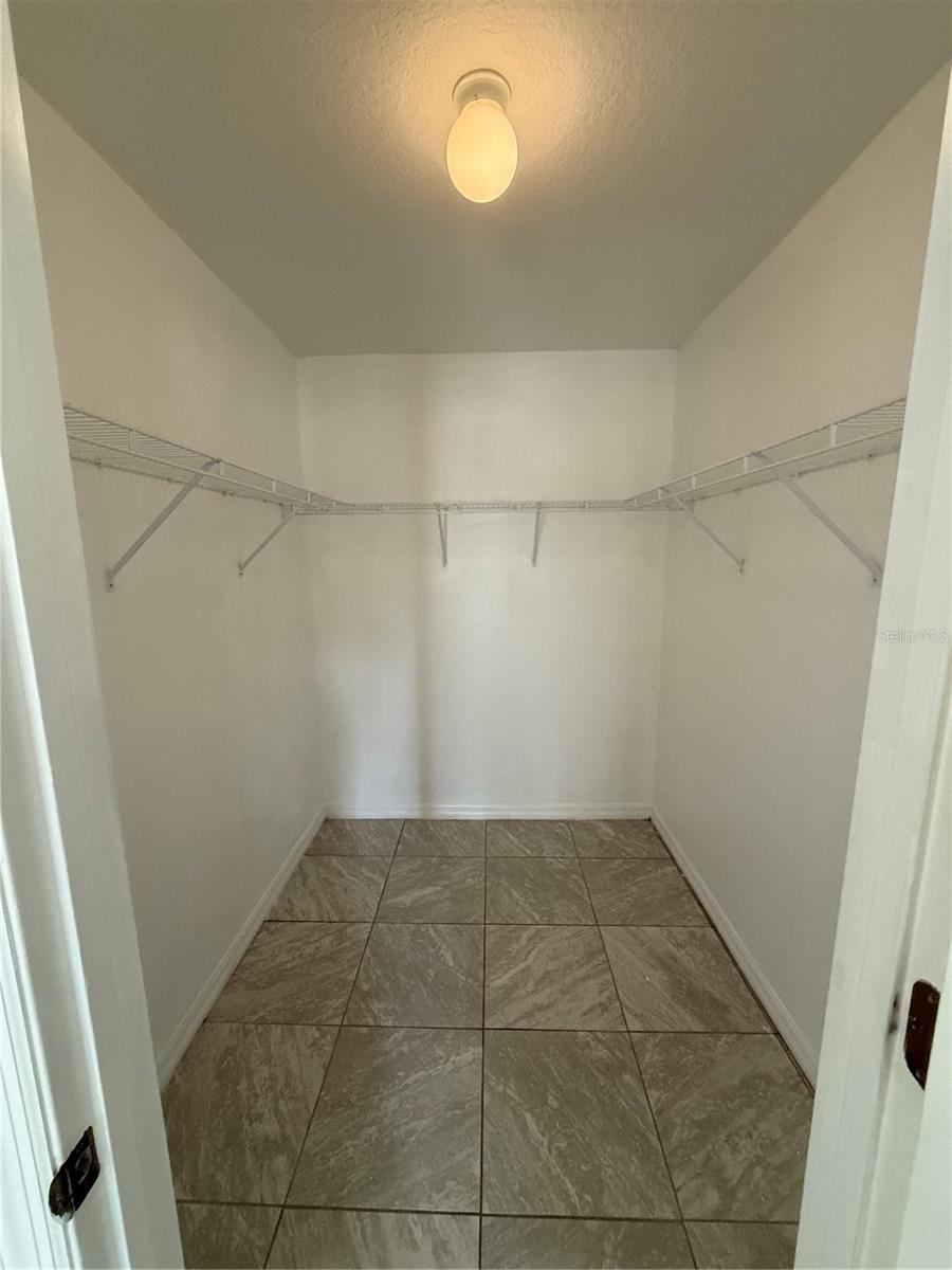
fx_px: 513
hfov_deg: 85.7
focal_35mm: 14
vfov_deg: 102.1
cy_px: 635
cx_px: 476
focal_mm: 2.22
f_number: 2.2
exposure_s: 1/60
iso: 400
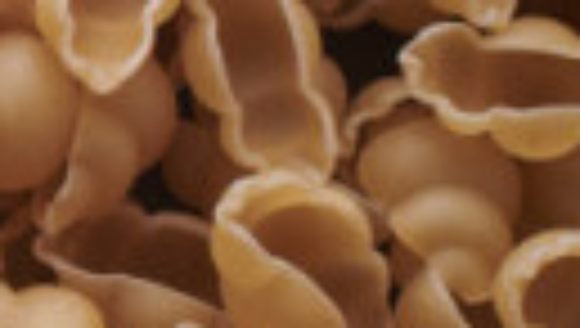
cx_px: -1205
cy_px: -58
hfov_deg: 6.1
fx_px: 4990
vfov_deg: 3.8
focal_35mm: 324
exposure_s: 1/100
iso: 160
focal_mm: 50
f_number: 8
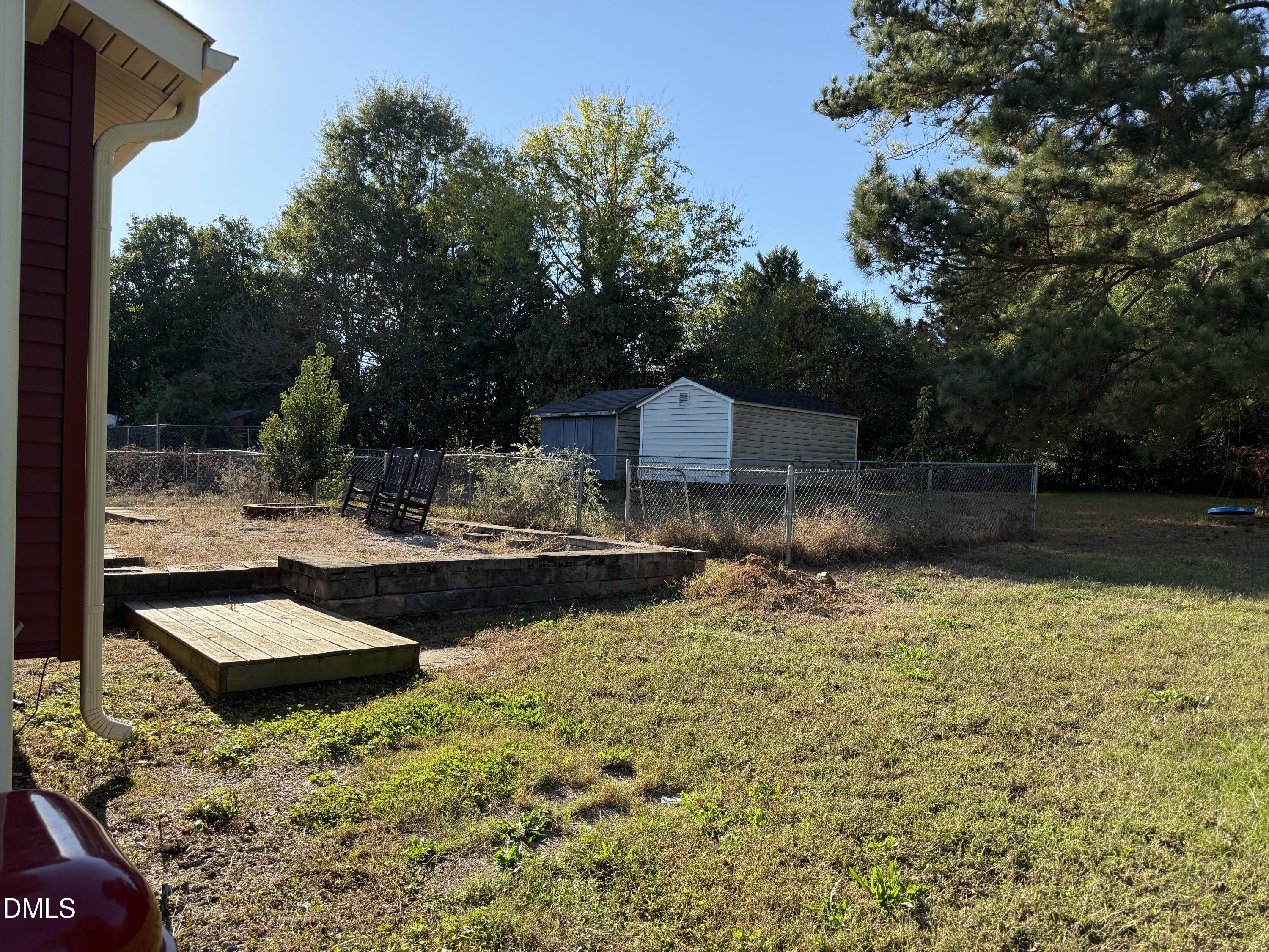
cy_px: 476
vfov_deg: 56.8
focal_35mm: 24
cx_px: 634
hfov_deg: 71.6
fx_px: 880
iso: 100
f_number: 1.78
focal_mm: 6.76
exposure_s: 1/2053
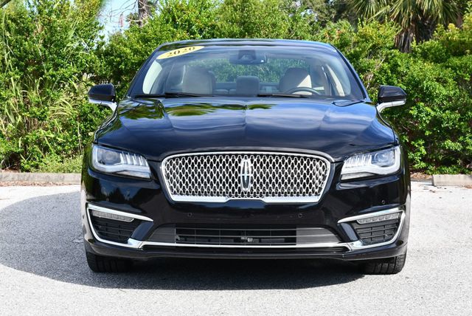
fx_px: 1050
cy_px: 158
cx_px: 236
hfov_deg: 25.3
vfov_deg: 17.1
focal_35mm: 80
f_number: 8
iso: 200
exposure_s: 1/250
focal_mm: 40
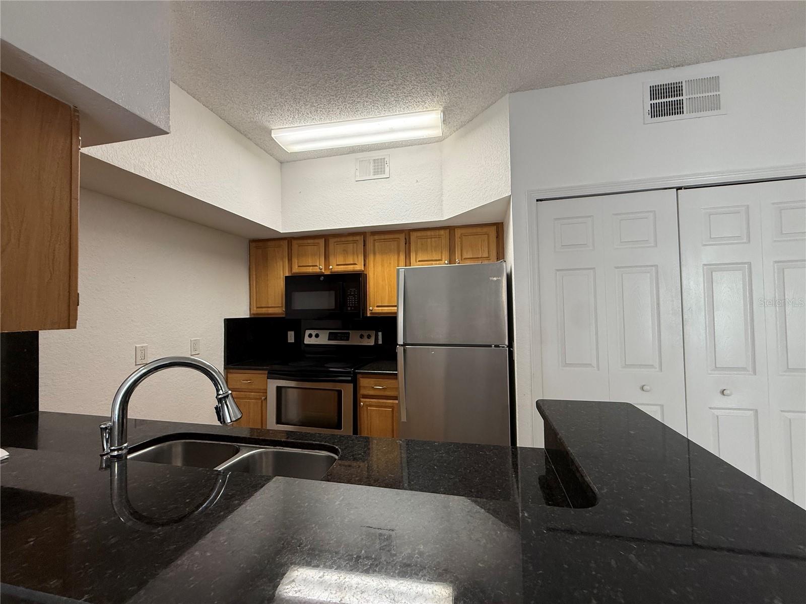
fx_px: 326
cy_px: 302
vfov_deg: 85.7
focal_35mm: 14
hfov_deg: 102.1
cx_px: 403
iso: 250
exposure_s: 1/120
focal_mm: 2.22
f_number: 2.2
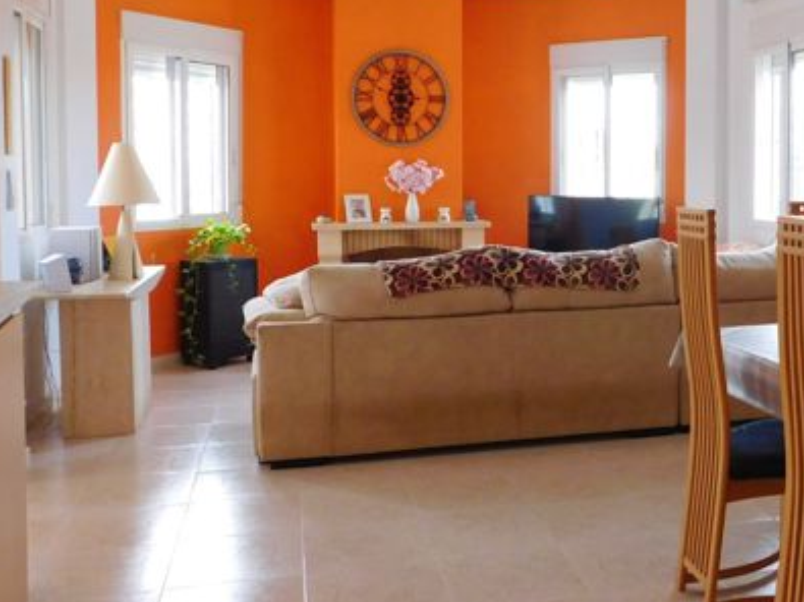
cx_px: 614
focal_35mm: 41
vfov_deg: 34.9
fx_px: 952
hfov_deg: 44.1
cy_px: 228
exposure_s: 1/30
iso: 180
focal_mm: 4
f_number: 3
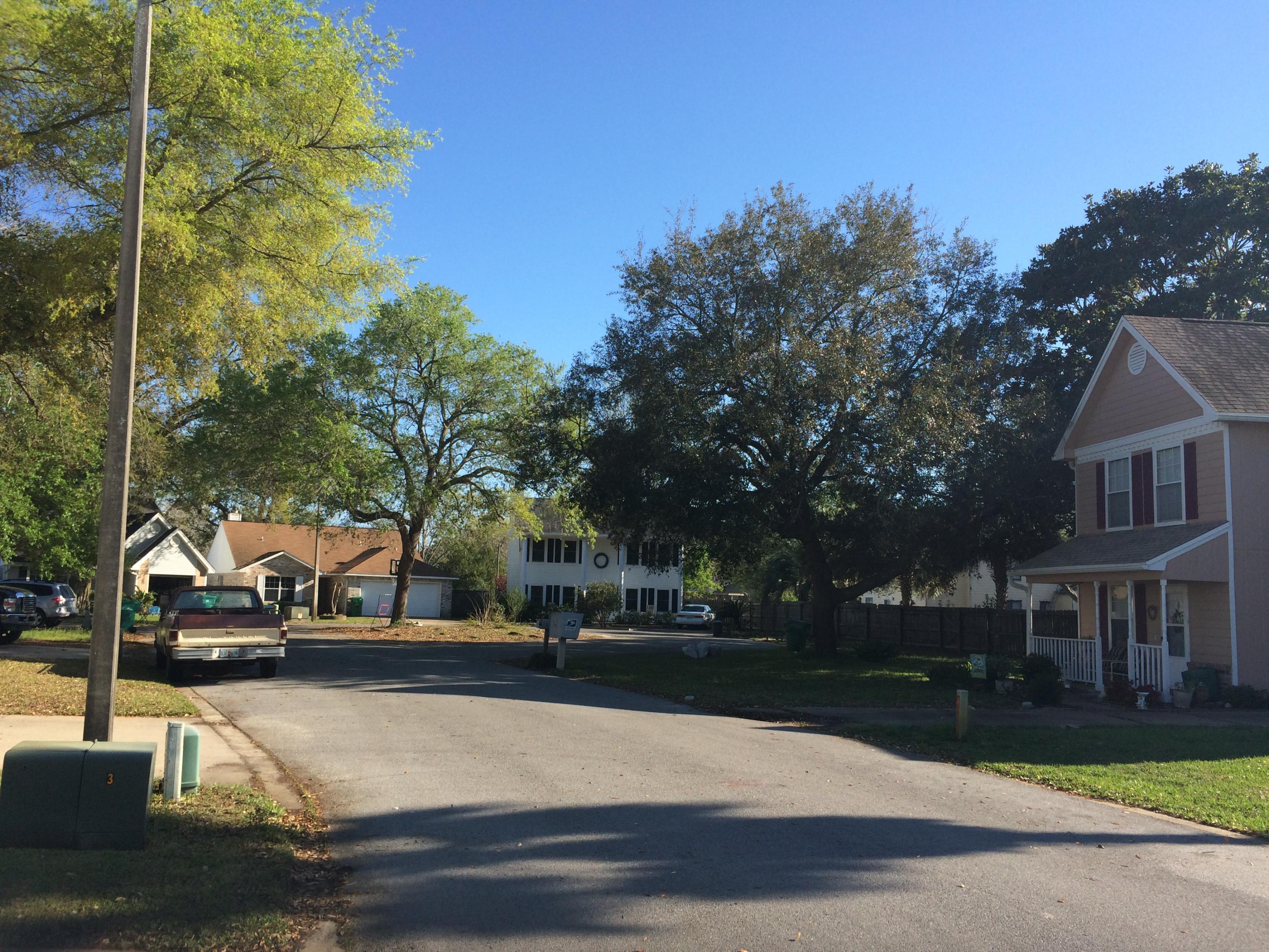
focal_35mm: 29
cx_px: 634
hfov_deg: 61.7
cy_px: 476
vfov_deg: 48.2
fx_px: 1063
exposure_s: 1/1172
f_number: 2.2
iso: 32
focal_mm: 4.15
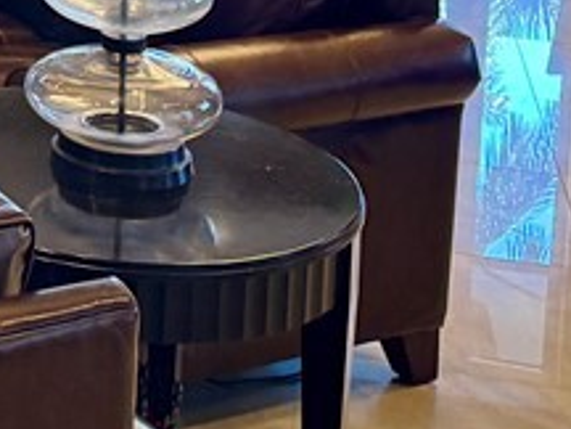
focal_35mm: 114
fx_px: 1880
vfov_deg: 11.9
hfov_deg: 15.7
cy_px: -368
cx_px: -328
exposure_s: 1/60
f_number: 1.78
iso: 200
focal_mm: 6.76
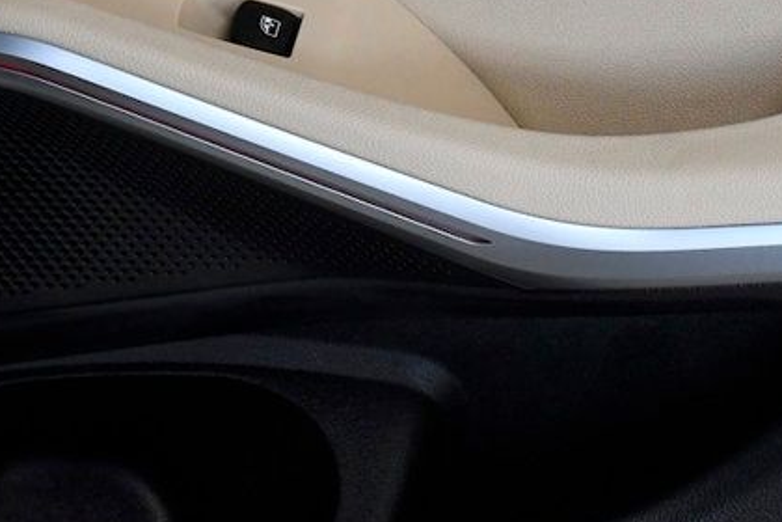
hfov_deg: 10.8
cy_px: 14
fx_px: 4127
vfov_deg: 7.2
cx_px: 719
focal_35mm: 190
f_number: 10
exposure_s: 1/400
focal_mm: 52
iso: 2500
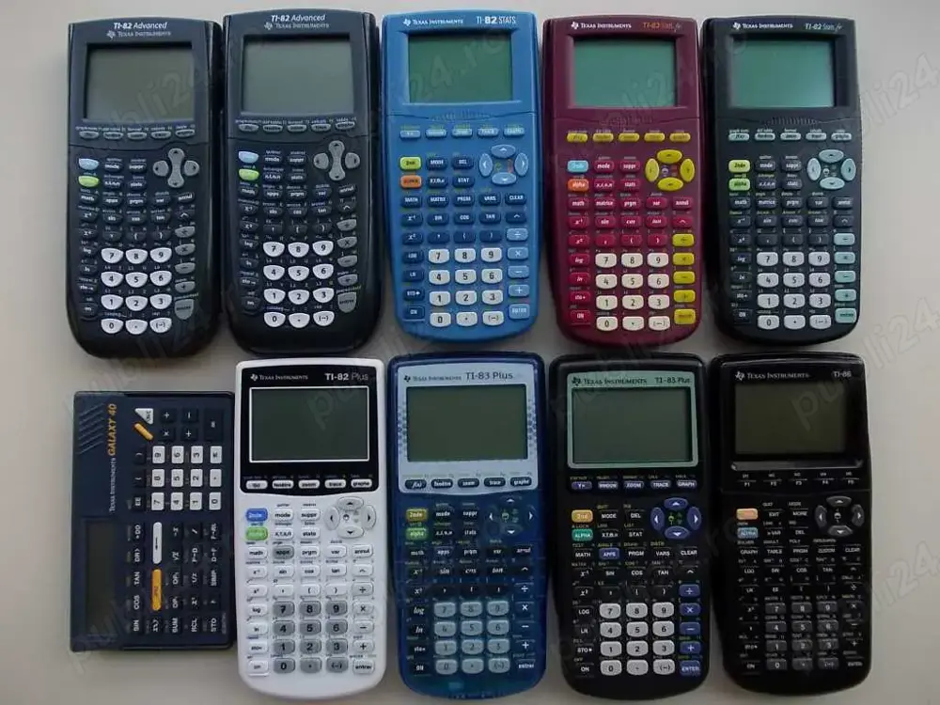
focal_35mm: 28
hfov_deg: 63.4
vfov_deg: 49.7
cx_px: 470
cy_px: 352
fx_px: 760
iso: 125
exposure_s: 1/250
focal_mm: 4
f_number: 2.7
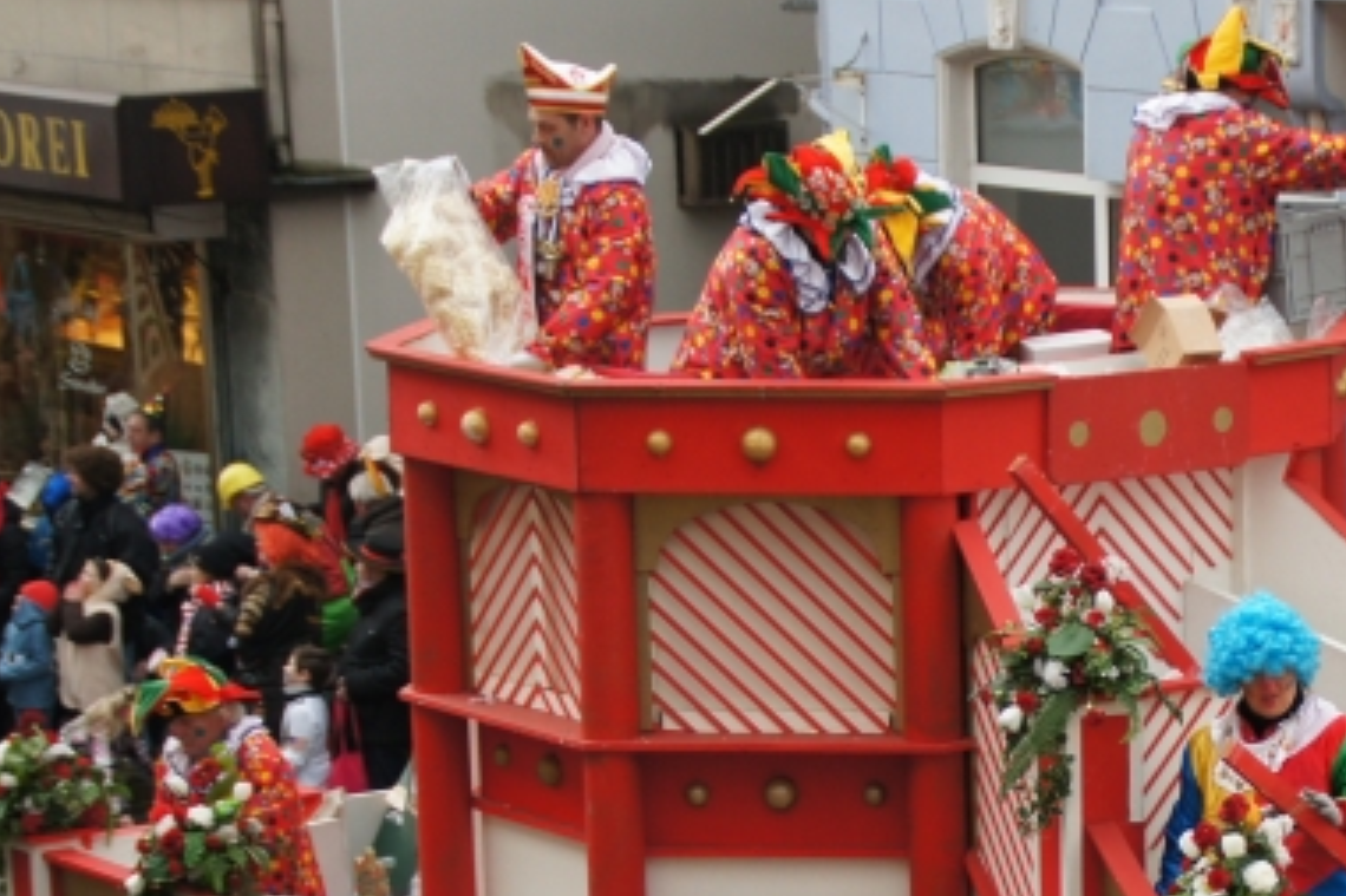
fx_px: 4641
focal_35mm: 124
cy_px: 896
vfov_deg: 10.9
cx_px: 1275
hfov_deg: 16.2
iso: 320
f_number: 4.5
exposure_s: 1/60
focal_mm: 35
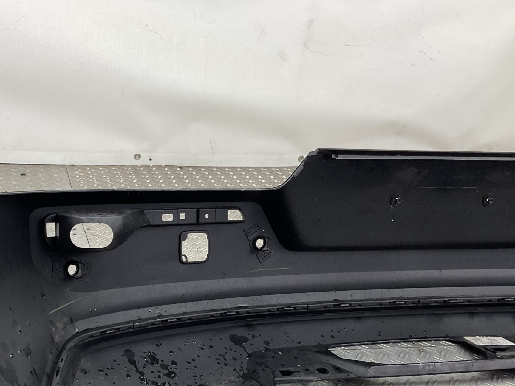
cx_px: 145
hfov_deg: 42.8
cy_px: 284
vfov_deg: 33.0
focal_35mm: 43
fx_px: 640
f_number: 1.8
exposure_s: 1/120
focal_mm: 3
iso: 40
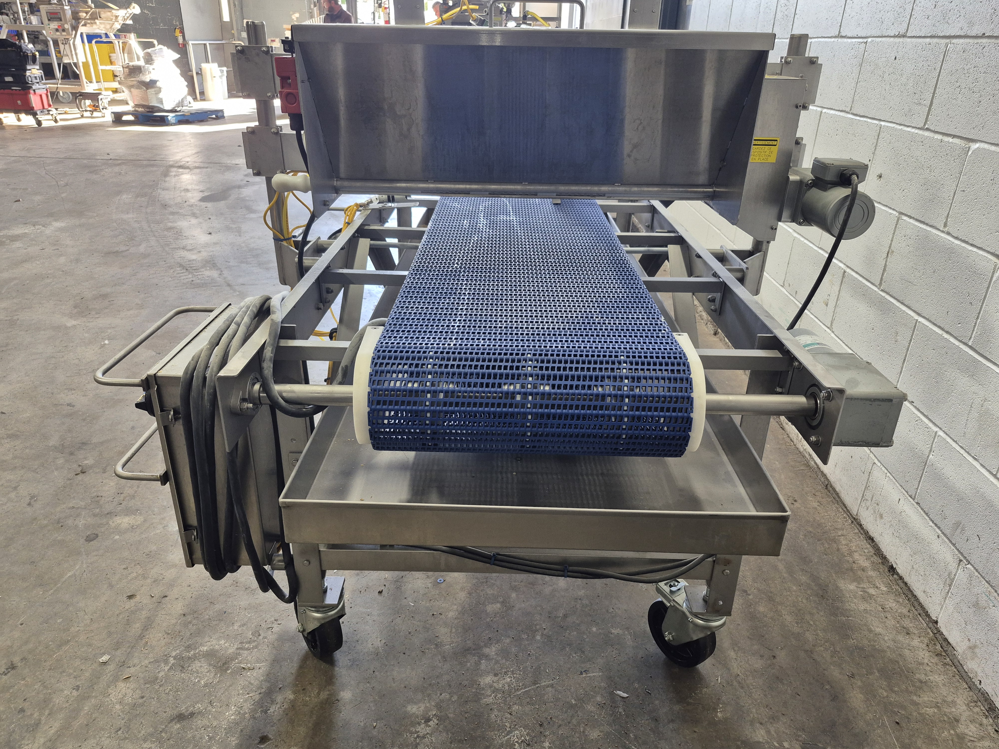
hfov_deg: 73.9
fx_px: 664
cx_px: 500
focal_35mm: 23
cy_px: 374
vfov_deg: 58.9
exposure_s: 1/120
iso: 200
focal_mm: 5.4
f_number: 1.8
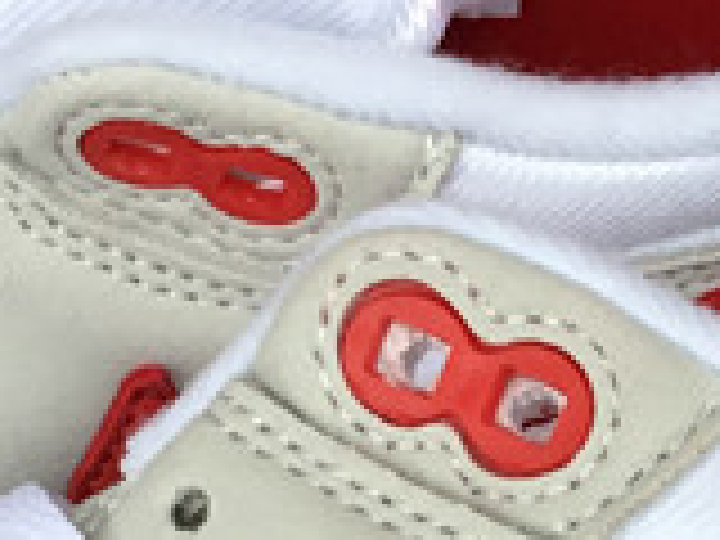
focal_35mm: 174
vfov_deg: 8.1
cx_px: 436
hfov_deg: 11.4
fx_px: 3619
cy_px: 1109
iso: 25
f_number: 2.4
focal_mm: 3.3
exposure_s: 1/100
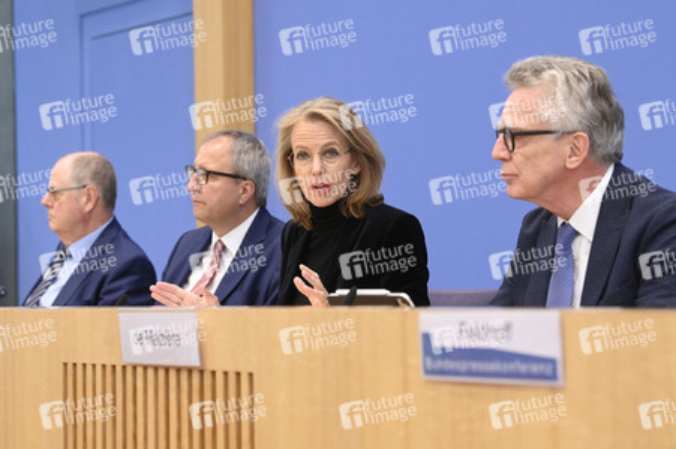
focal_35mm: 102
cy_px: 224
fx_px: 1914
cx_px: 338
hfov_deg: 20.0
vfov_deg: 13.4
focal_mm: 102
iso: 5000
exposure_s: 1/500
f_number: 5.6
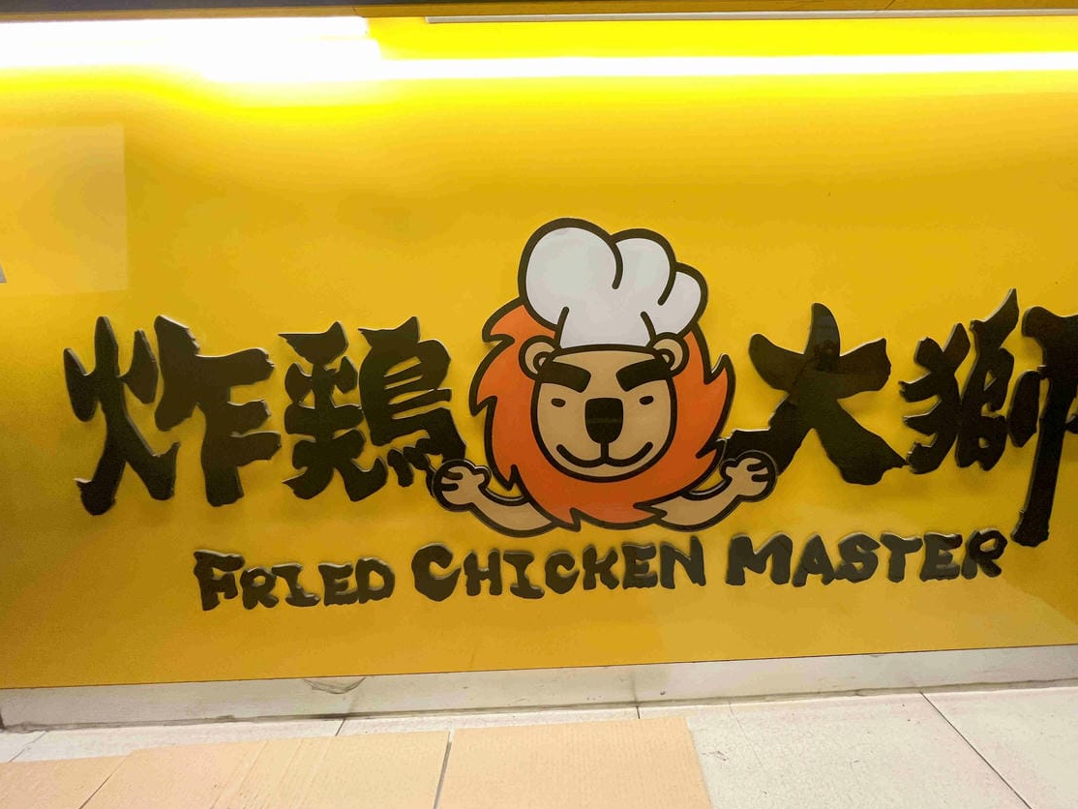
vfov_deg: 85.7
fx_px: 436
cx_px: 575
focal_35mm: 14
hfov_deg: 101.9
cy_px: 396
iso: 200
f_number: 1.8
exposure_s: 1/120
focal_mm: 1.57
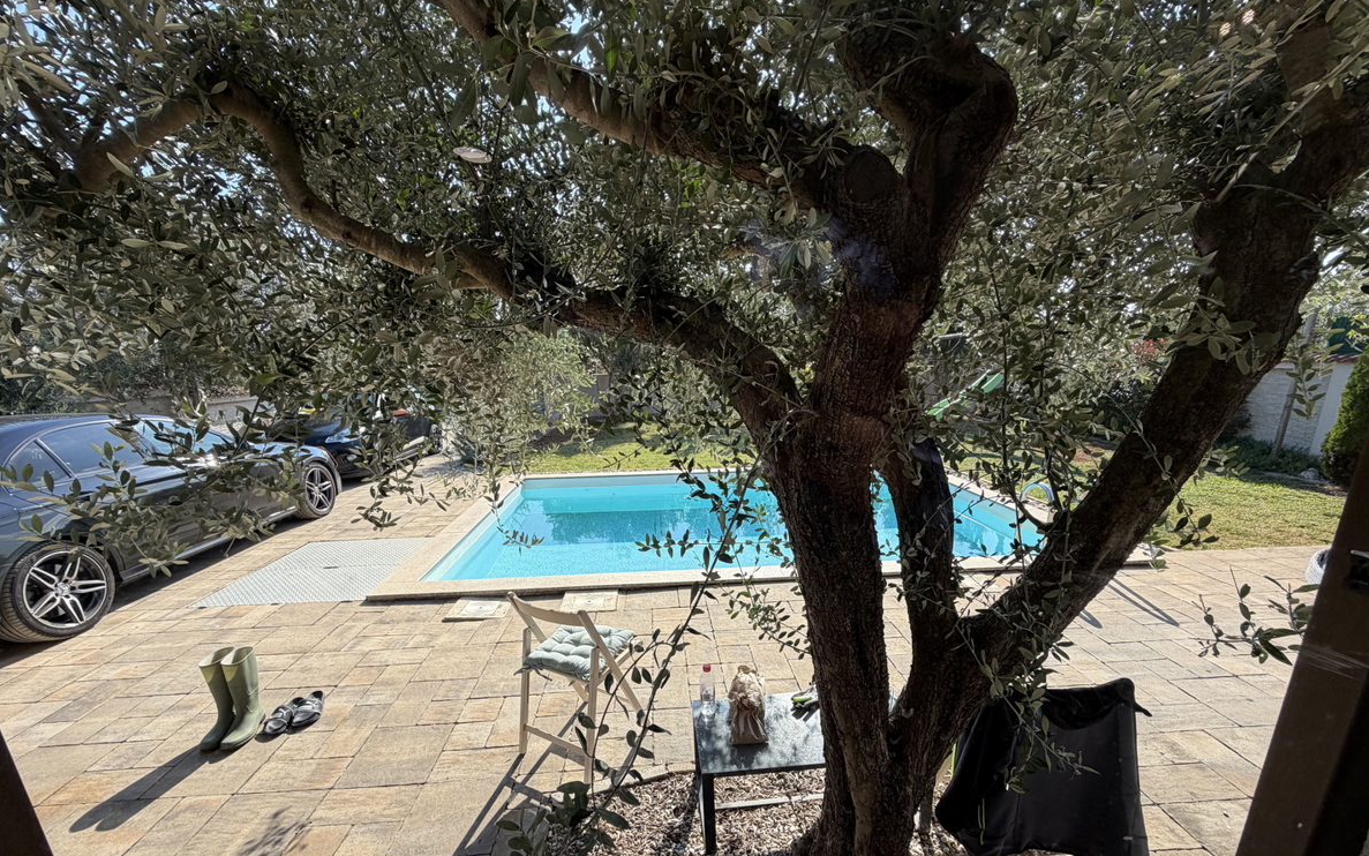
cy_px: 516
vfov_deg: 73.9
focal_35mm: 15
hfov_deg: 101.5
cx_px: 691
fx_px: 560
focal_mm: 2.22
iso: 40
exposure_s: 1/574
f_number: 2.2
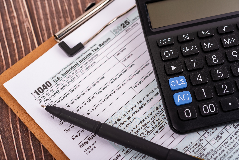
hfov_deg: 33.4
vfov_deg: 22.6
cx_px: 120
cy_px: 80
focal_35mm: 60
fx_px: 398
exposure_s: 1/160
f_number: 8
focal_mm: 60
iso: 50
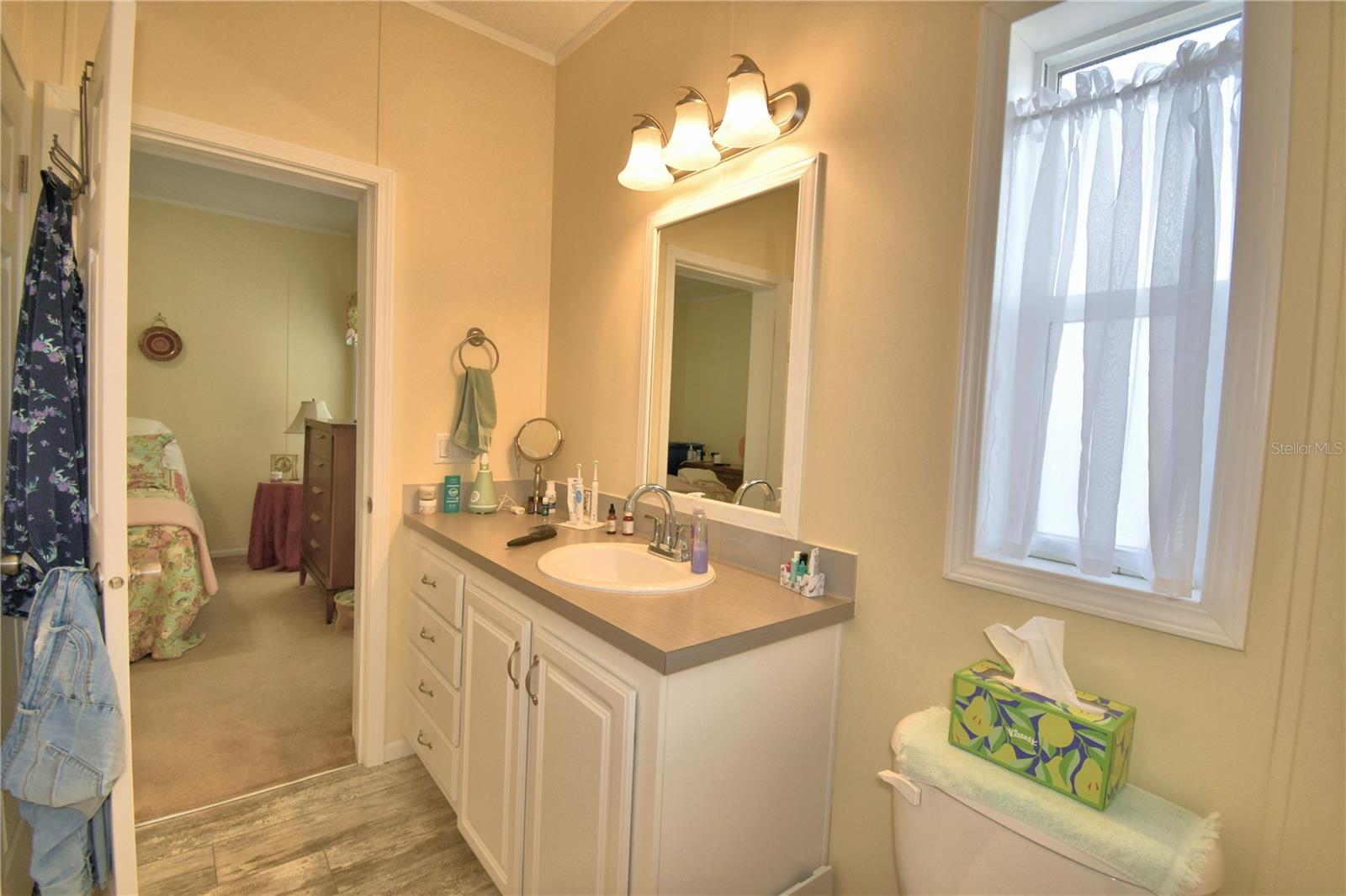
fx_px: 561
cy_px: 448
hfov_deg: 100.4
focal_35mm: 15
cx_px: 673
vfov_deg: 77.3
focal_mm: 10
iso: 180
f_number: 4.5
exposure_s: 1/60
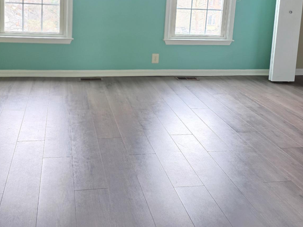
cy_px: 39
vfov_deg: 33.9
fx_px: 359
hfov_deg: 45.7
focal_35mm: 41
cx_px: 132
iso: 640
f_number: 1.7
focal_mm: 6.3
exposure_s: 1/120
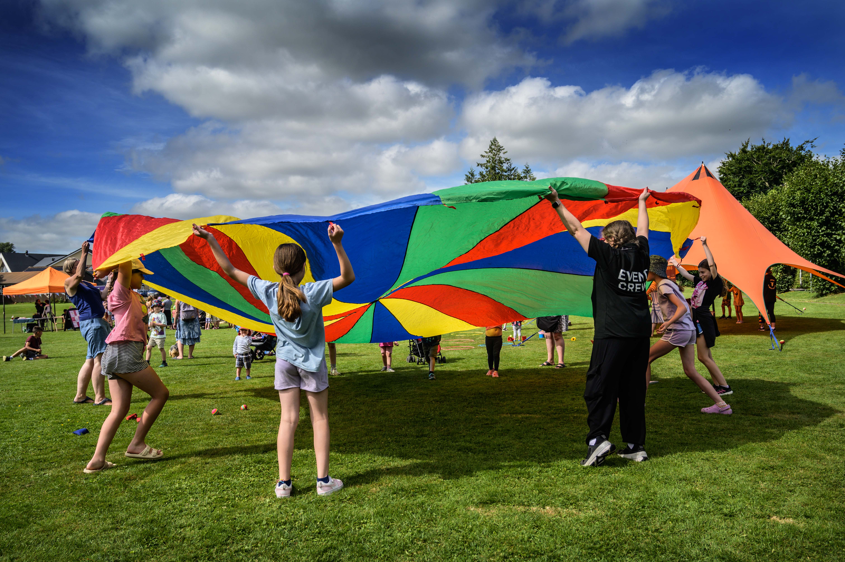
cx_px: 422
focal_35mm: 29
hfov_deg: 63.7
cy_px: 281
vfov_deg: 44.9
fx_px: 680
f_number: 5.6
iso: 160
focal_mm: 29
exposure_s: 1/1000
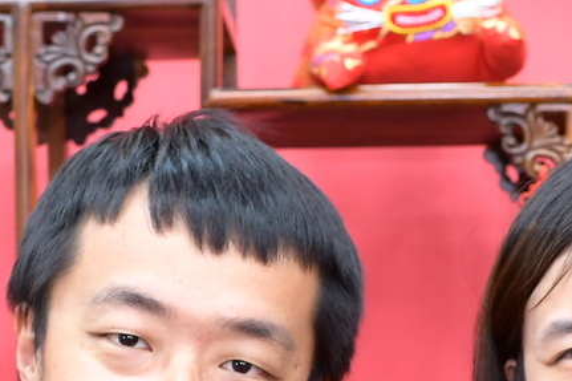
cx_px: 435
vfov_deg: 6.7
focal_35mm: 195
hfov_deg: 10.5
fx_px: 3097
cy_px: 913
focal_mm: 35
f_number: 4.5
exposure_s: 1/200
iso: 1000
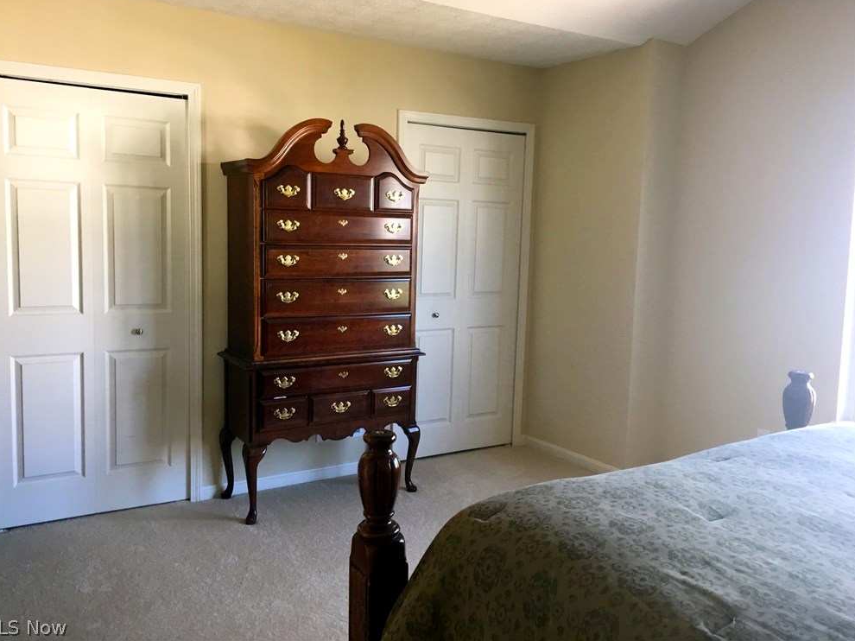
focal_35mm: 30
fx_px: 741
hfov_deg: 60.0
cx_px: 419
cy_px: 310
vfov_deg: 46.8
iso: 80
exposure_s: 1/30
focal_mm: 4.15
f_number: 2.2
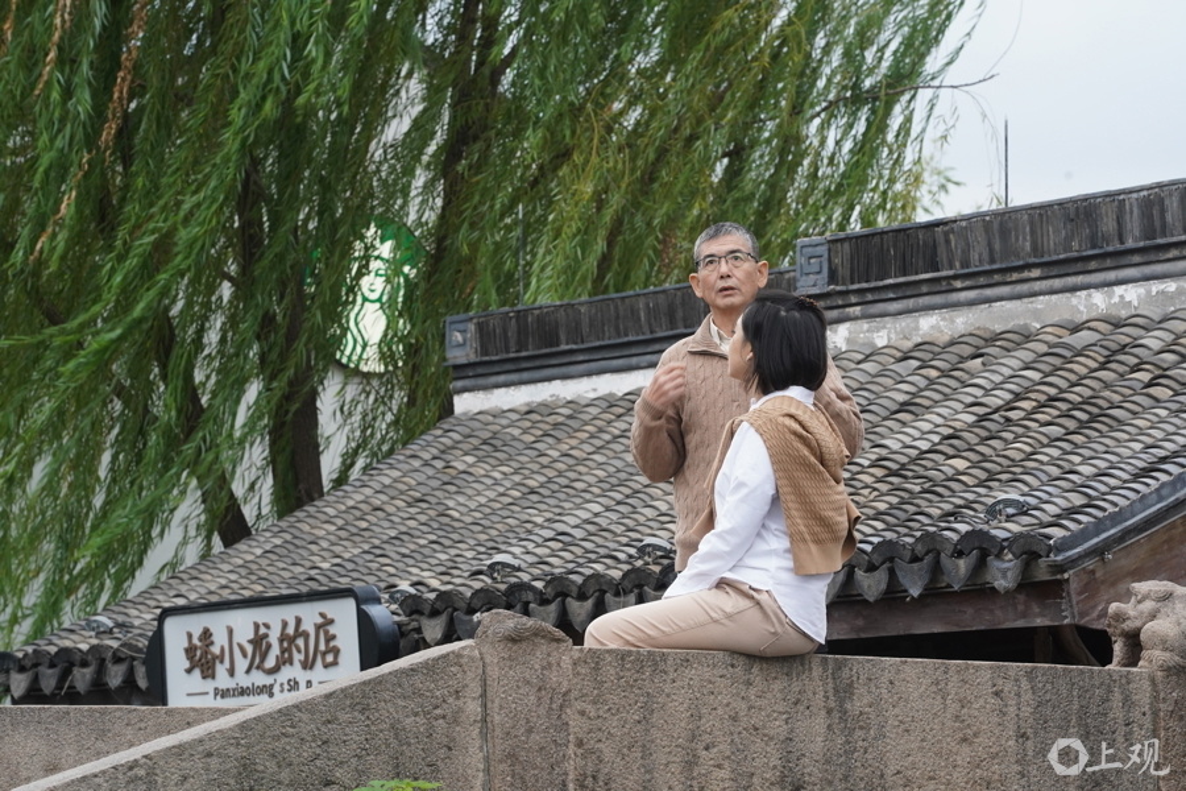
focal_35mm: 200
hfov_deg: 10.3
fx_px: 6588
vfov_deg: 6.9
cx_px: 593
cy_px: 396
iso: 1600
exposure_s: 1/100
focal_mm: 200
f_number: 11
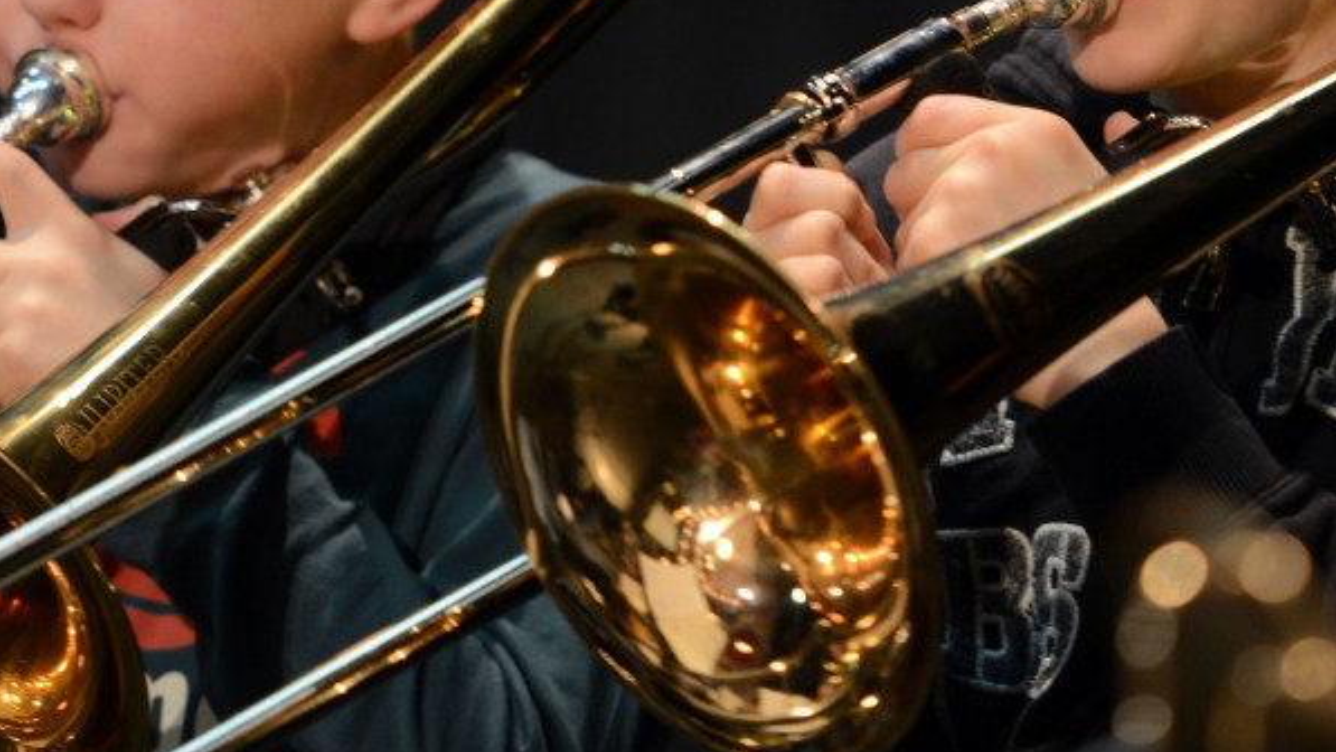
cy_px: 419
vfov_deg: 7.7
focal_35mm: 158
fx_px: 5598
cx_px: 667
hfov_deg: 13.6
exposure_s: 1/125
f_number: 2.8
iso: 1000
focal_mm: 150
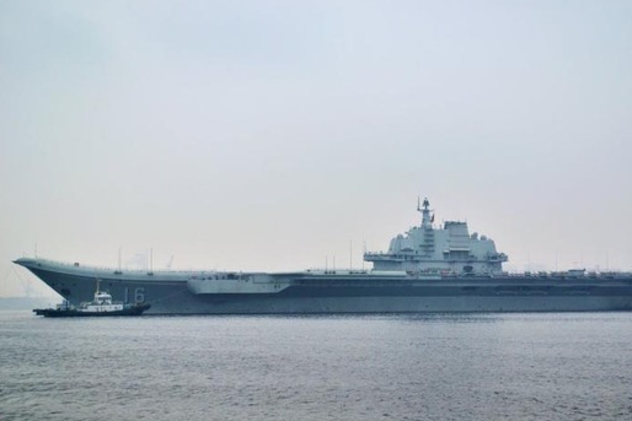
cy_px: 257
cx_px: 385
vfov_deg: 24.2
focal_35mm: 56
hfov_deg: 35.5
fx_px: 983
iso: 100
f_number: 4.5
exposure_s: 1/1000
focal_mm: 30
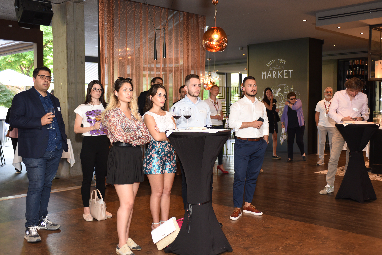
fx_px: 403
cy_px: 128
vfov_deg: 35.1
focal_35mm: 38
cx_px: 191
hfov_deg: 50.7
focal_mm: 38
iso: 500
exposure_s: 1/80
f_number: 2.8
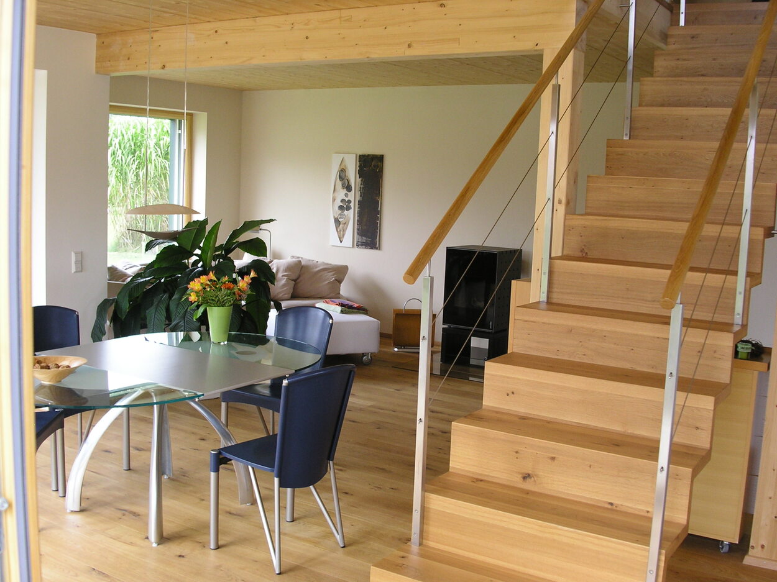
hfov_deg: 49.0
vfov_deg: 37.7
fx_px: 853
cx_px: 388
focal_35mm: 38
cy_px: 291
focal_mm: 7.8
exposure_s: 1/45
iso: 100
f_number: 2.8
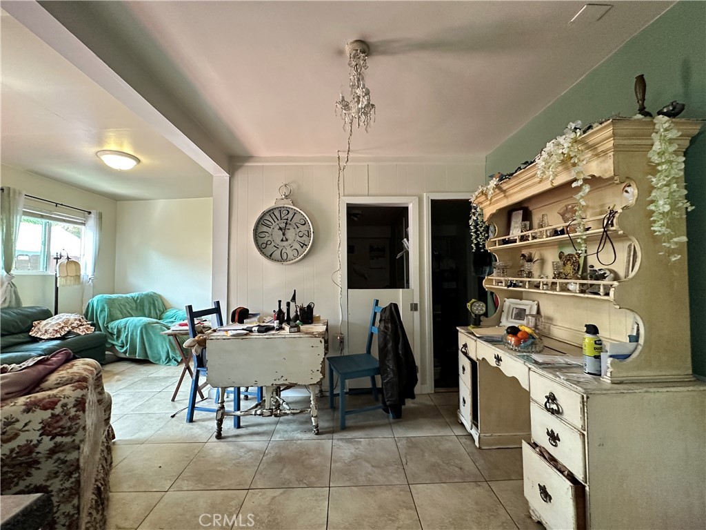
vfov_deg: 85.7
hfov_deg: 102.1
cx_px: 353
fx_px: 286
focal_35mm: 14
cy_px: 265
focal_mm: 2.22
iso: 400
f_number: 2.2
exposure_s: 1/60
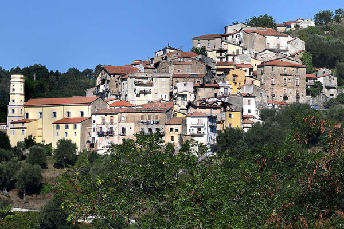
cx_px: 172
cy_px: 114
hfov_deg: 6.9
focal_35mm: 300
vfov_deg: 4.6
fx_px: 2866
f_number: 10
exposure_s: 1/125
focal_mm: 200
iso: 50
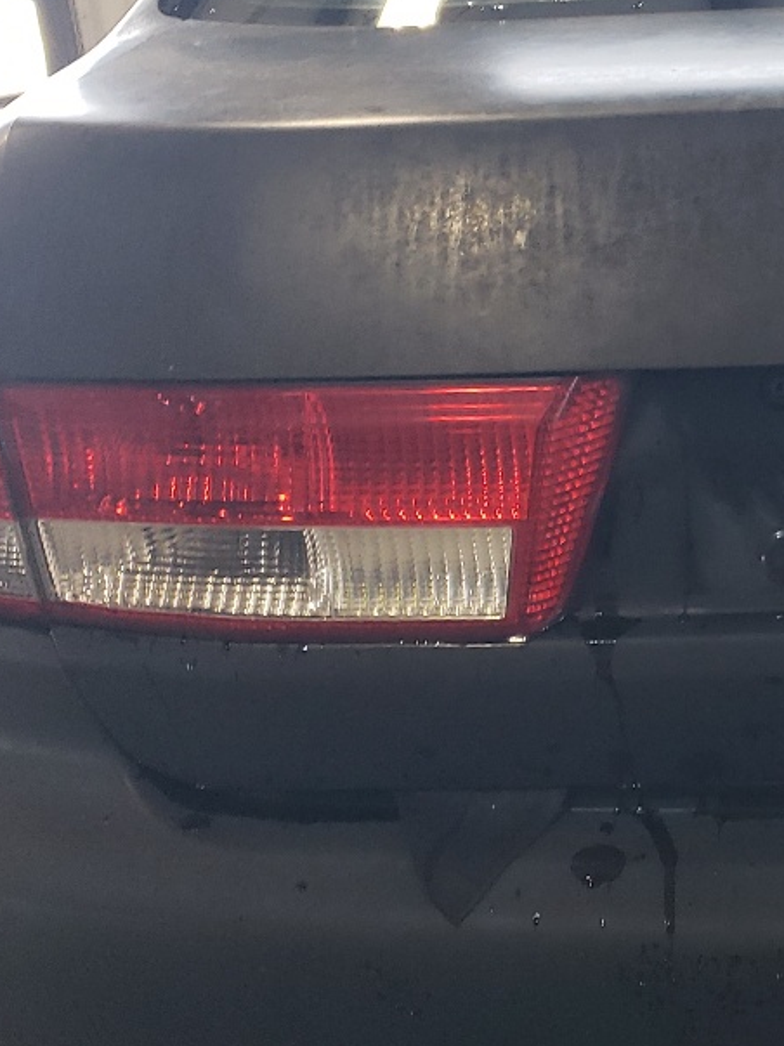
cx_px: 947
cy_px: 418
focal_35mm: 69
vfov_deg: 28.1
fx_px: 2084
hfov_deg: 20.0
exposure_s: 1/60.2
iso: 74
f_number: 1.5
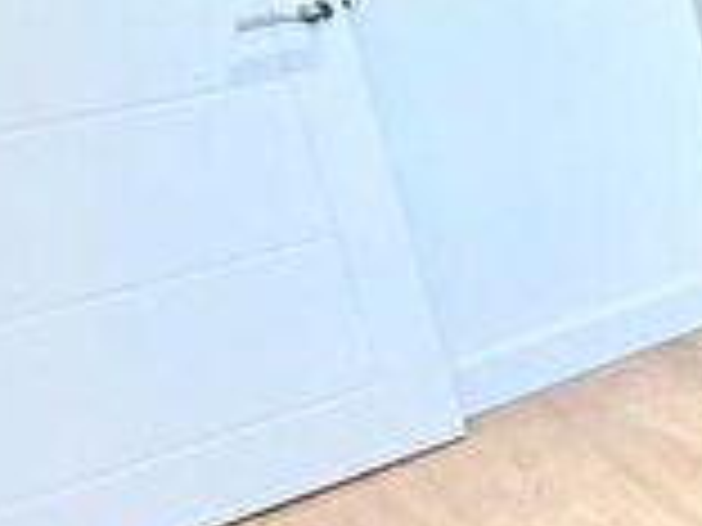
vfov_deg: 22.5
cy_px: 20
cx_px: 1480
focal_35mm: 63
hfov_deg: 17.9
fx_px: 1278
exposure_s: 1/100
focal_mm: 2.22
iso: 125
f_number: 2.2
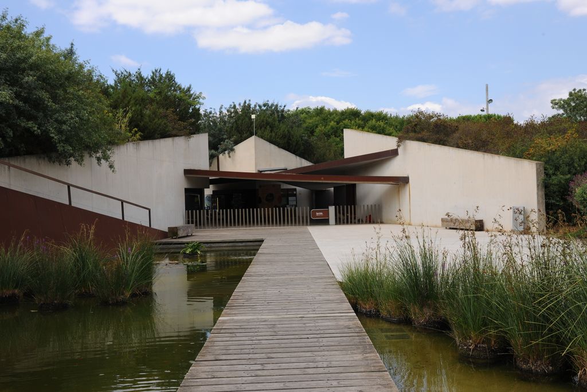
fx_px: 652
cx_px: 294
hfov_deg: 48.5
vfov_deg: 33.4
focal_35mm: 40
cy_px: 196
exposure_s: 1/200
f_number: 10
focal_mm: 40
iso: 200
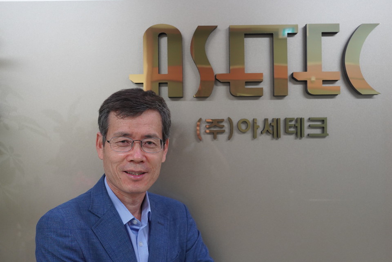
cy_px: 131
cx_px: 196
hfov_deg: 47.4
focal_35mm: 41
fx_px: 446
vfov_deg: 32.6
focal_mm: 41
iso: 2000
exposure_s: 1/160
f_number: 5
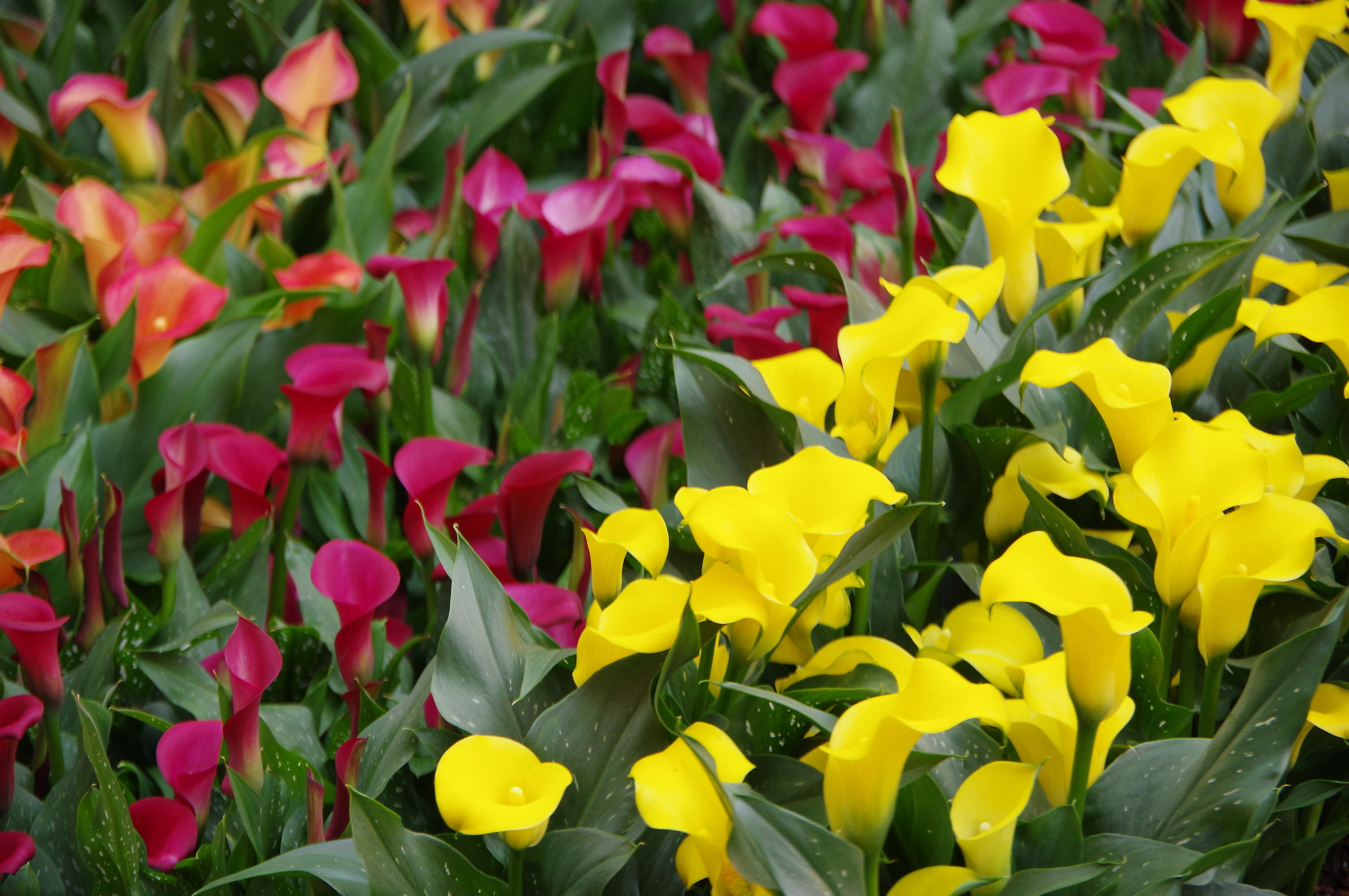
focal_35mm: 202
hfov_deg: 10.2
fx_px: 7562
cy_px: 448
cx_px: 674
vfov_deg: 6.8
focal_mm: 135
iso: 400
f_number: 5.6
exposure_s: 1/200
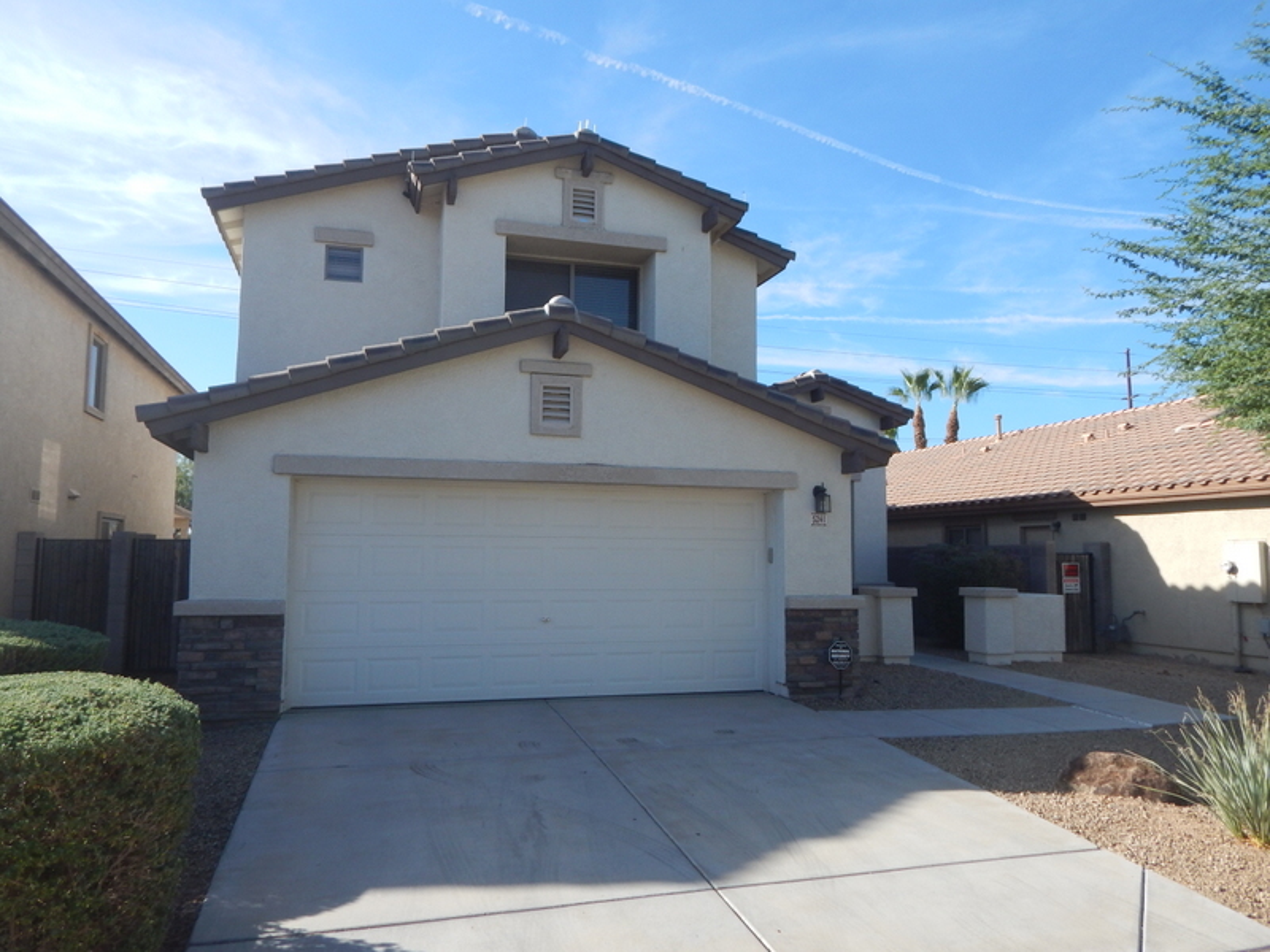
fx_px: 917
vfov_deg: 54.9
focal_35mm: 25
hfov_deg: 69.4
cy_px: 476
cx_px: 635
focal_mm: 4.5
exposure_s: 1/1250
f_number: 3.1
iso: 125
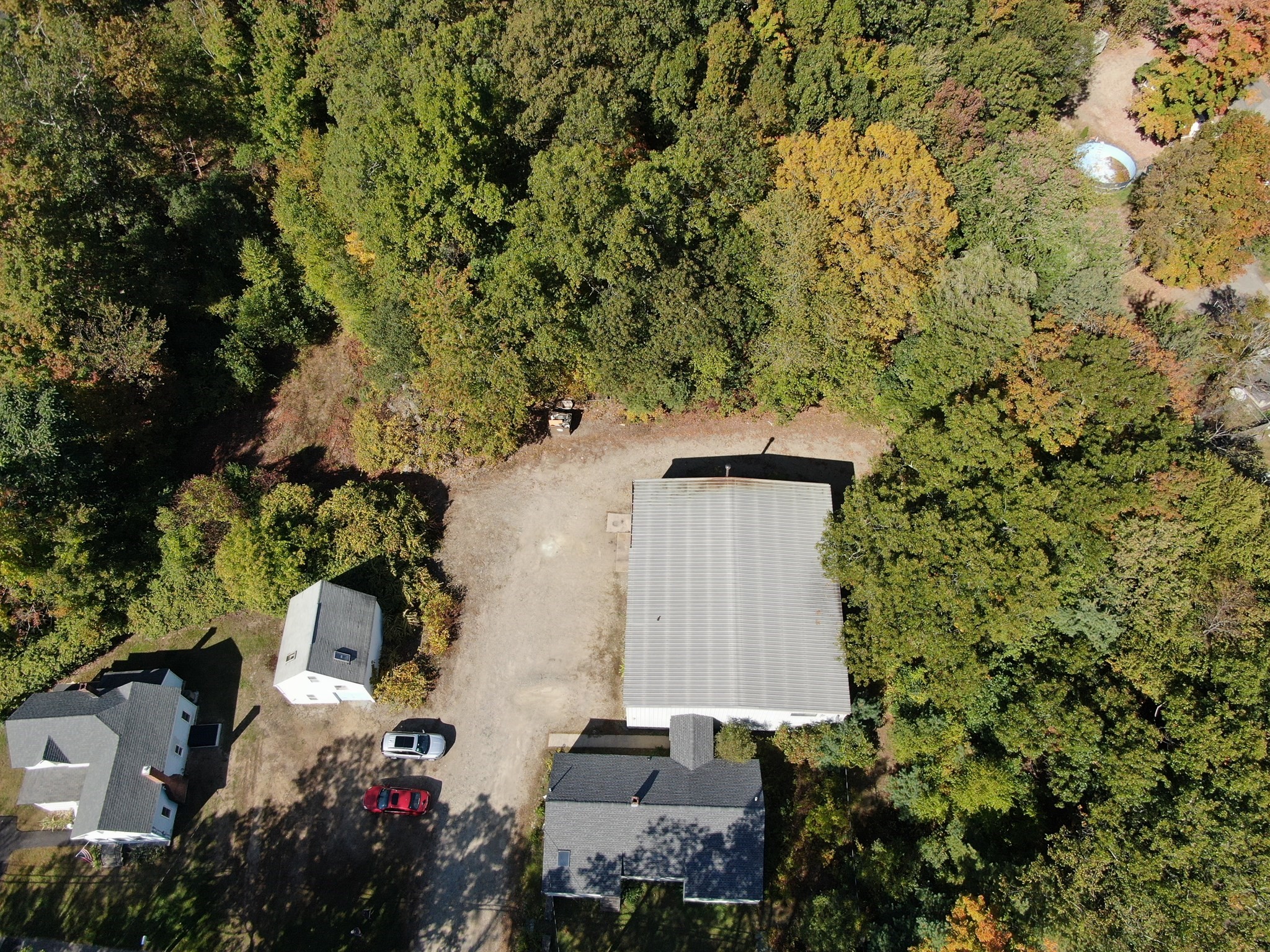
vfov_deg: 56.8
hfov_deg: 71.6
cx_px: 635
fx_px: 881
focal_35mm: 24
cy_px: 476
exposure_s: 1/800
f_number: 2.8
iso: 100
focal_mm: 4.39
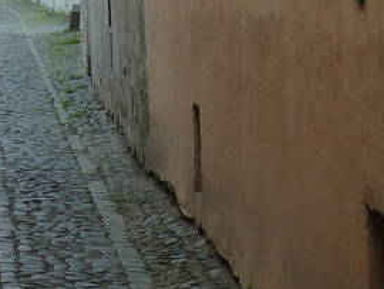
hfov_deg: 14.5
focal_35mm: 129
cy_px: -103
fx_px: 1432
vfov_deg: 11.2
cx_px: -134
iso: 125
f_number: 4
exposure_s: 1/160
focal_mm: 7.3
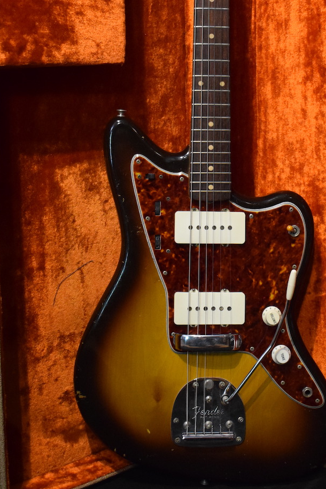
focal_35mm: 59
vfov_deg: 33.1
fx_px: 801
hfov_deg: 22.9
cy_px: 106
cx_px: 208
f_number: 4
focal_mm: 24
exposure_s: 1/60
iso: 3200
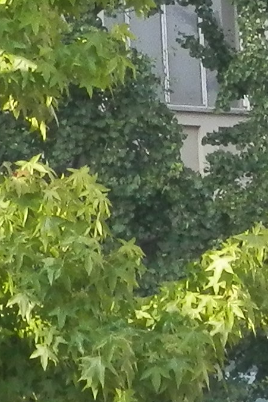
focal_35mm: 640
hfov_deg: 2.1
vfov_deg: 3.2
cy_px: 399
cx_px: -42
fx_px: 7142
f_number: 4.9
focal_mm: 17.3
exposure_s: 1/125
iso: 160
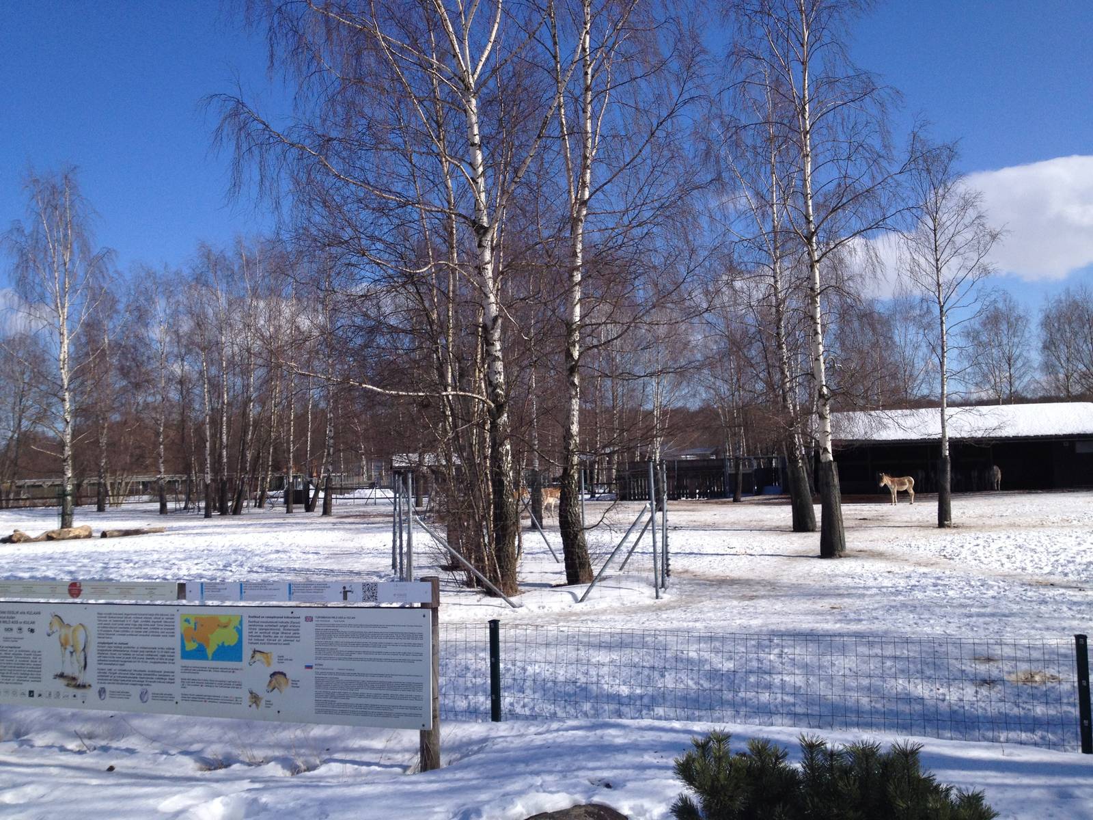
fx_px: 1105
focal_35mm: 35
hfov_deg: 52.6
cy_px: 410
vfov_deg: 40.7
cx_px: 546
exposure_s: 1/2762
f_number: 2.4
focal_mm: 4.28
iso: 50
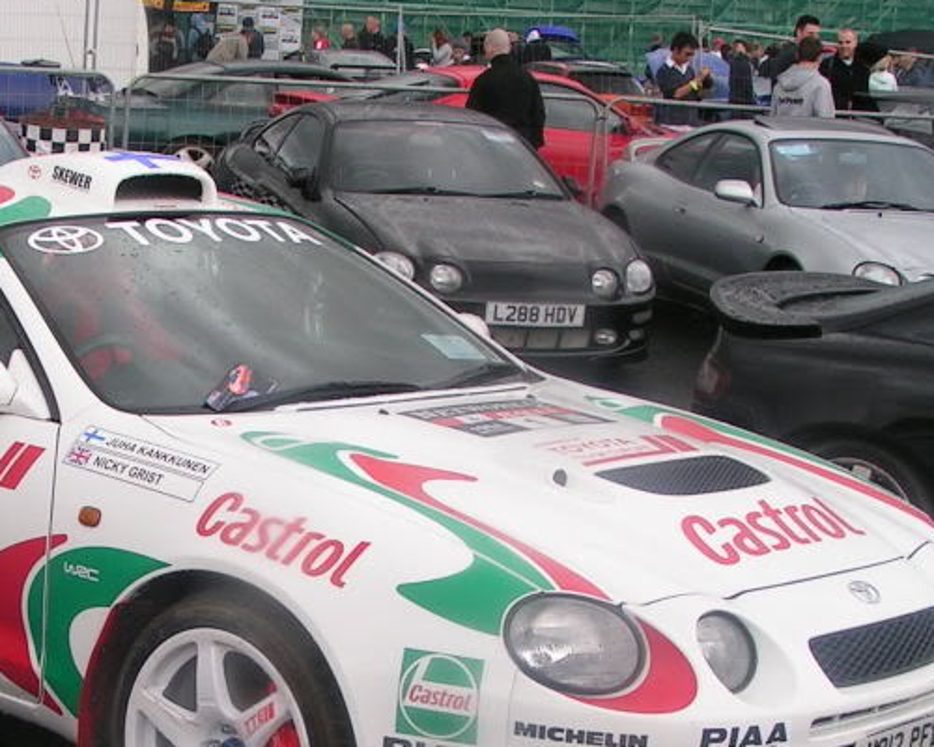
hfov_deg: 21.8
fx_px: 2377
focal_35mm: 86
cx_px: 134
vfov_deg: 17.8
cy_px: 555
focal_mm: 6.6
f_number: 5.6
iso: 50
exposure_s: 1/200
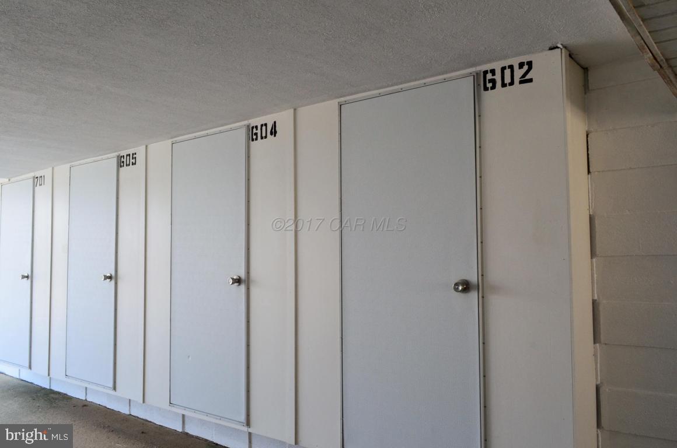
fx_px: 507
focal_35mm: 27
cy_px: 224
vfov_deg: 47.7
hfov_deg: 67.5
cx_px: 338
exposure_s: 1/50
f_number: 10
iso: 400
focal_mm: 18
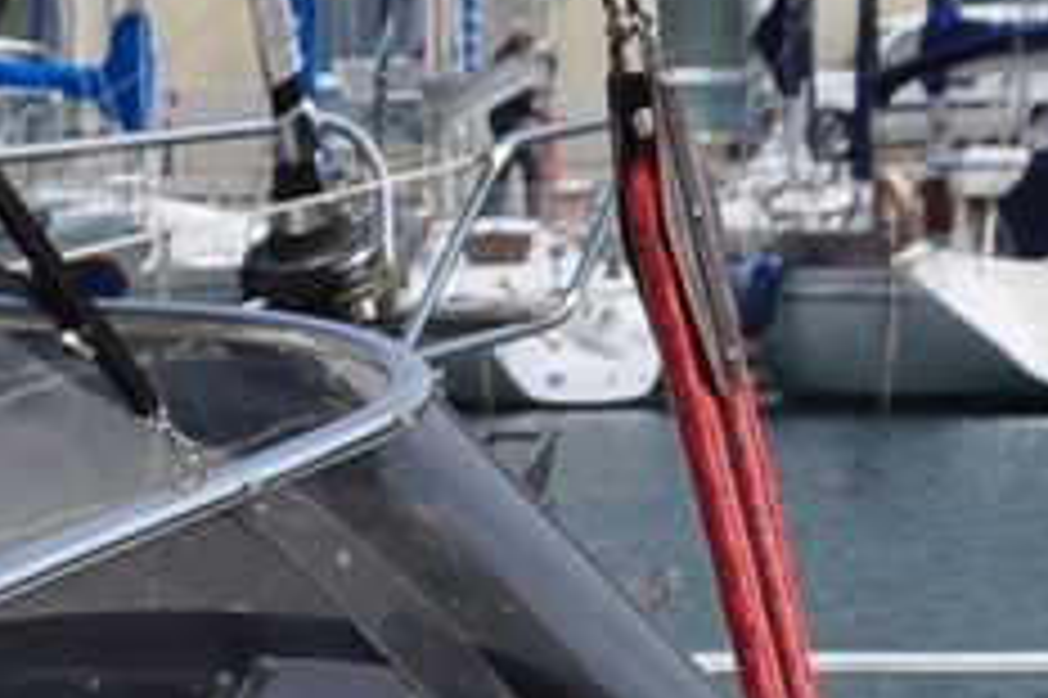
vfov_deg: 2.9
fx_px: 13498
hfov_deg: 4.4
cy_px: 1954
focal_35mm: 464
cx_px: -162
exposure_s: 1/500
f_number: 11
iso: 200
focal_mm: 48
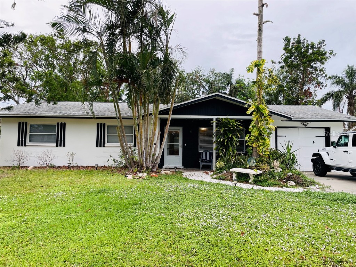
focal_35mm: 26
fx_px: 267
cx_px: 178
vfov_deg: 53.1
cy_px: 134
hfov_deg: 67.3
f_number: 1.6
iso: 32
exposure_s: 1/295
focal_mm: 4.2
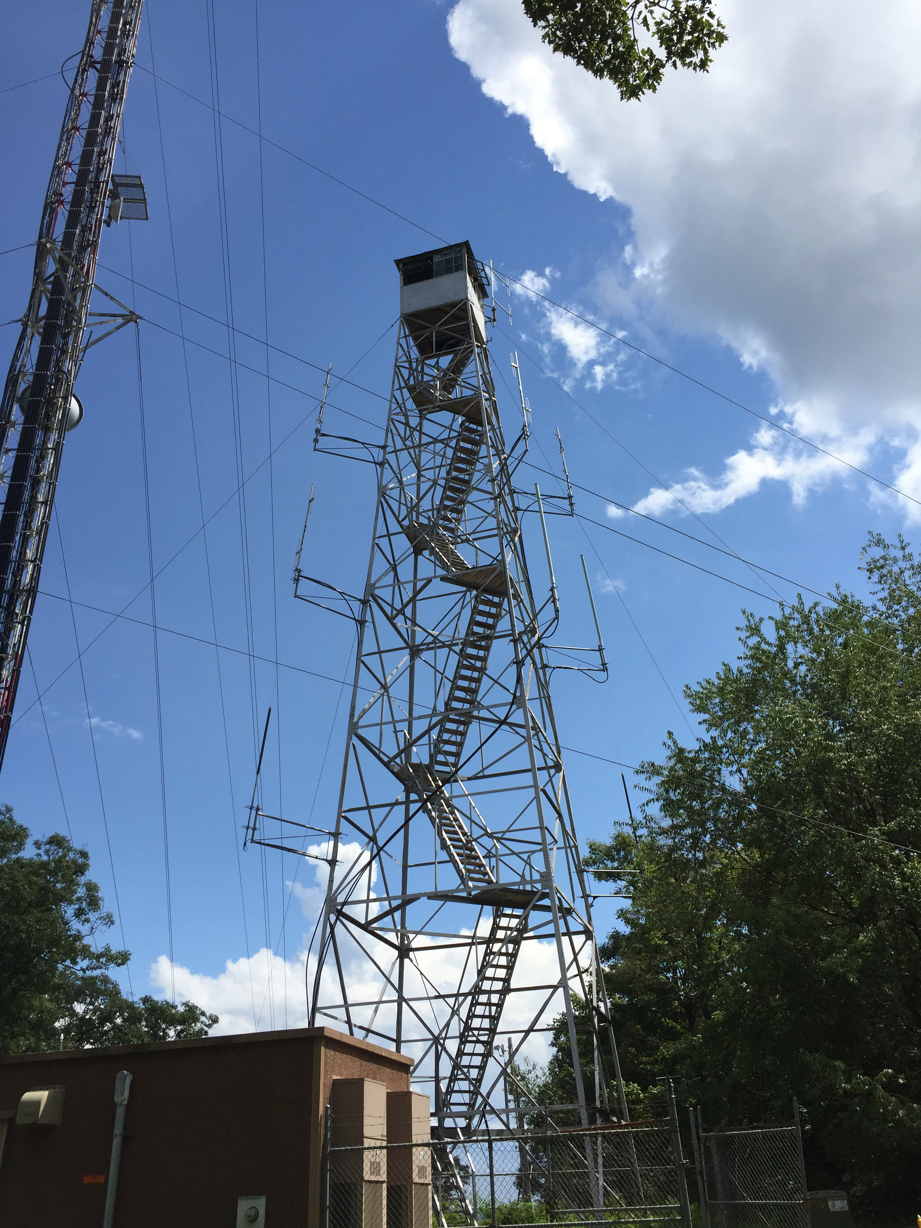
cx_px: 460
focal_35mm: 29
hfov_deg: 48.2
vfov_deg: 61.7
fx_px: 1029
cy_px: 614
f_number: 2.2
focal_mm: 4.15
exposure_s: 1/3300
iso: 32
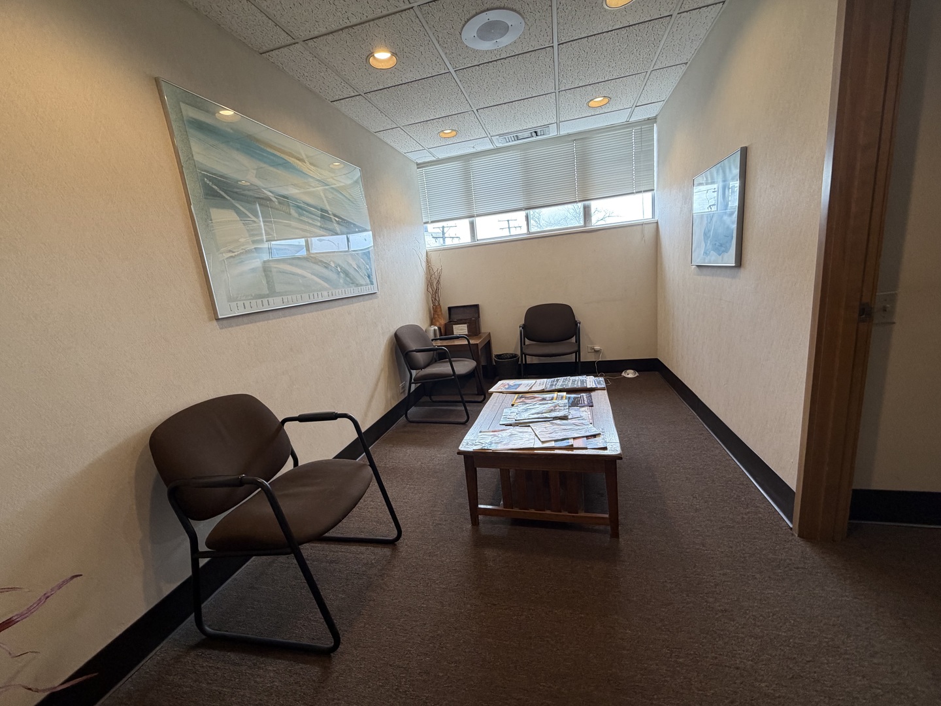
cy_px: 353
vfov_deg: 85.7
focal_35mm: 14
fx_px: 381
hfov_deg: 102.1
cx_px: 470
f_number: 2.2
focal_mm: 2.22
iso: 160
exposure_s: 1/60
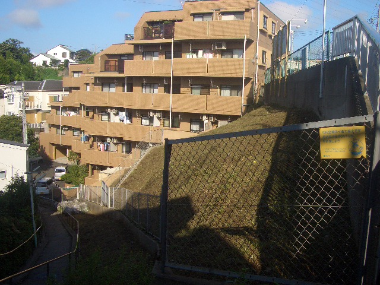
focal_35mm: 35
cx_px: 190
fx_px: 384
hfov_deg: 52.6
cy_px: 142
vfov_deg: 40.7
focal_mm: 5.8
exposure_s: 1/400
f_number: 4.3
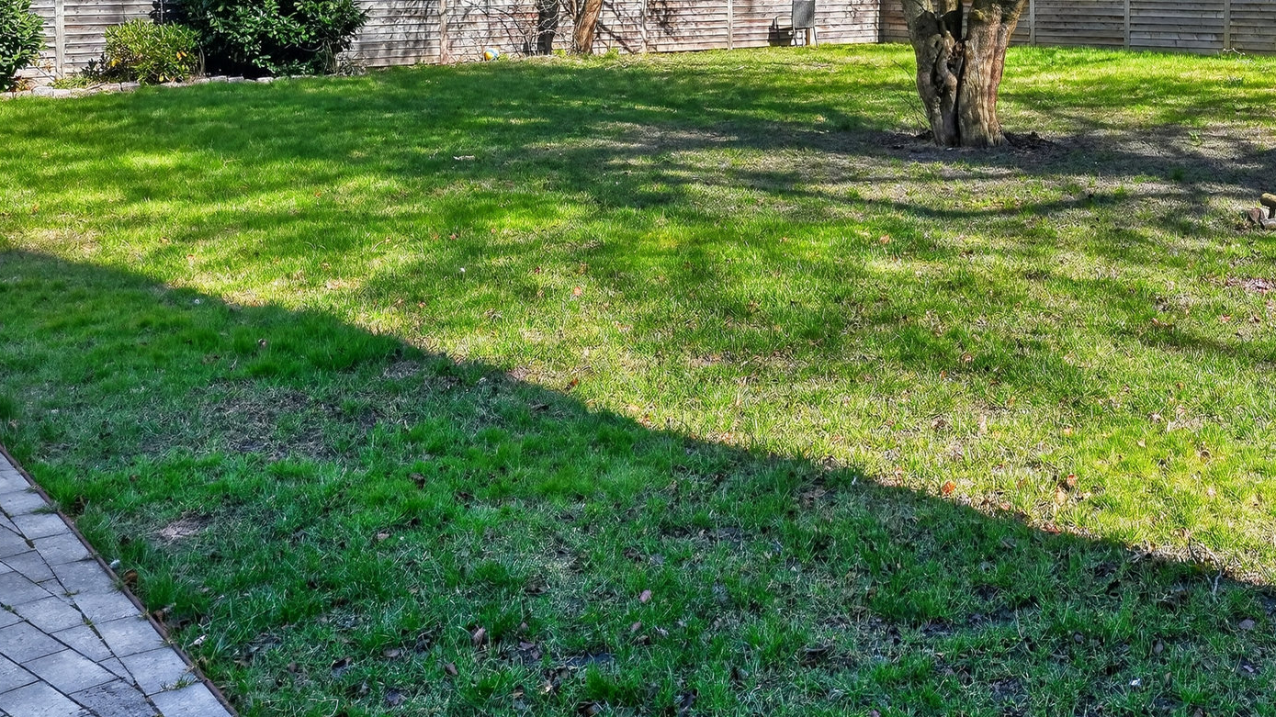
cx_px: 864
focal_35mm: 43
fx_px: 1455
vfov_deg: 26.1
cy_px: -22
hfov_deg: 46.5
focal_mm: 19
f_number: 8
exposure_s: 1/40
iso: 400
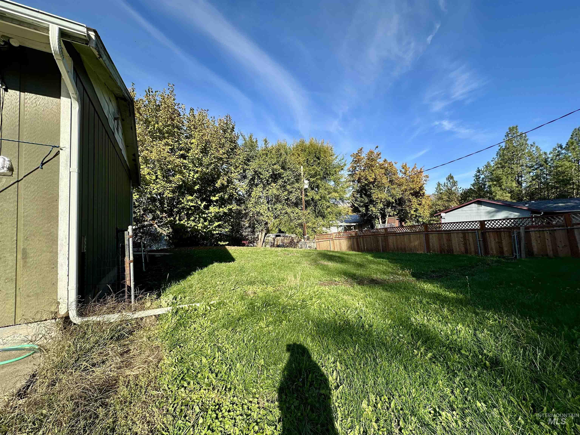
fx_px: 235
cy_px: 218
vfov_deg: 85.7
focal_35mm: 14
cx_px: 290
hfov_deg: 102.1
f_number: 2.2
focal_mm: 2.22
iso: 50
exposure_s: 1/917
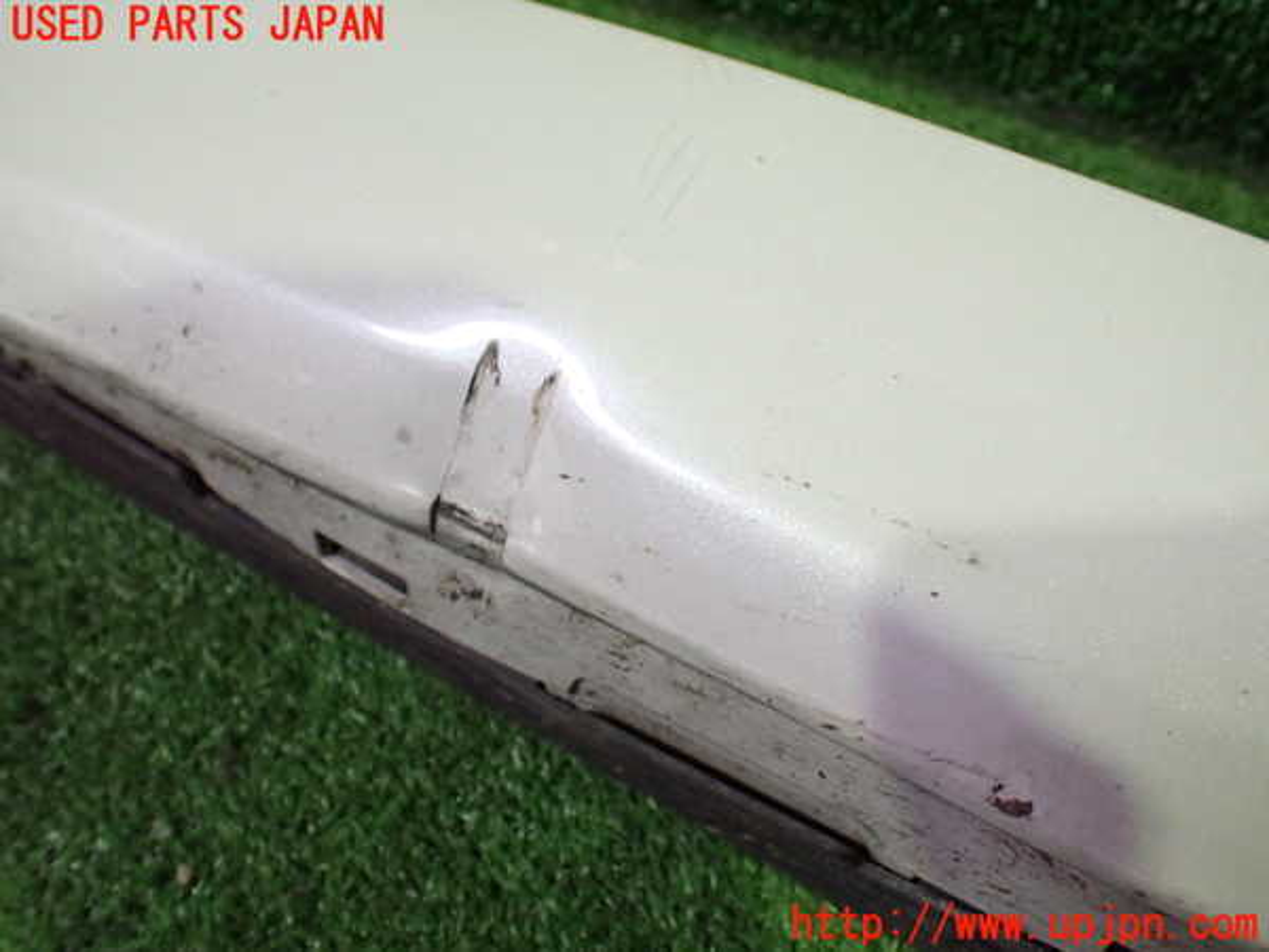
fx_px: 1100
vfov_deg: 46.8
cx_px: 634
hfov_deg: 60.0
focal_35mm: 30
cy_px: 476
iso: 800
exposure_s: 1/100
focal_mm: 5.4
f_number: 2.3
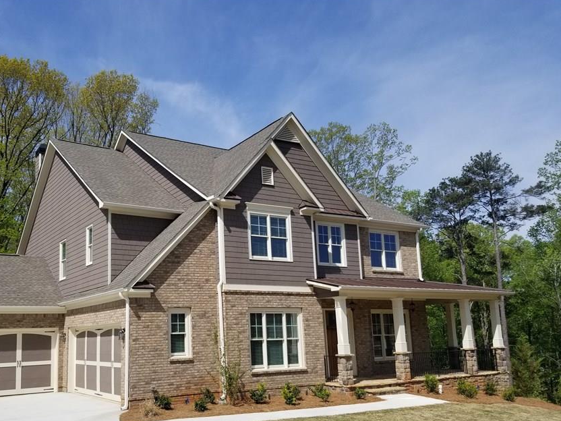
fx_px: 519
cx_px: 220
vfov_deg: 43.9
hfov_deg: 56.3
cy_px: 253
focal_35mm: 32
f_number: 1.7
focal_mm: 4.25
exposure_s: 1/3320
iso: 50
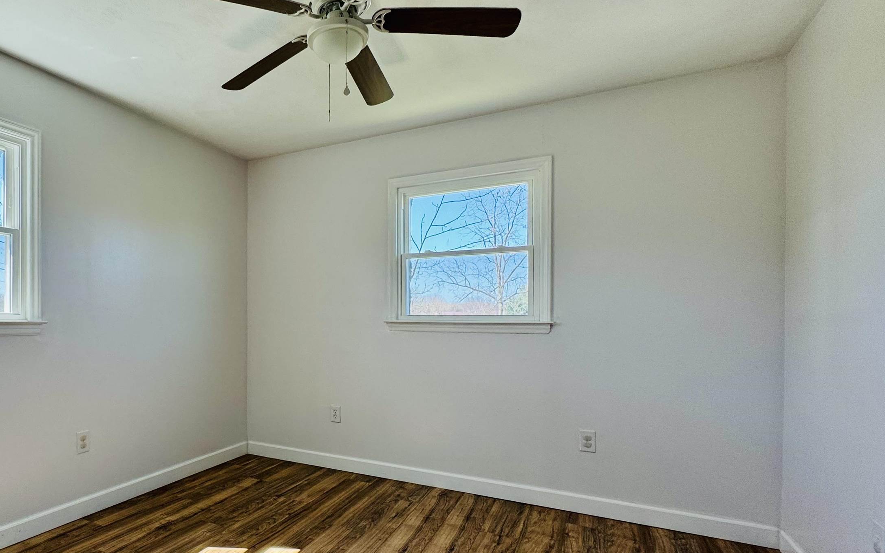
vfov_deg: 56.9
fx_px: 507
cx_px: 287
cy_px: 324
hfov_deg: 79.3
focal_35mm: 21
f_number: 2.2
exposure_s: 1/99
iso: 64
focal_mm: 2.22
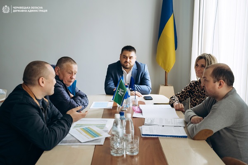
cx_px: 124
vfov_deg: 30.5
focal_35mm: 44
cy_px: 82
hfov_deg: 44.5
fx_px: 303
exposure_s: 1/200
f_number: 4
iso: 1250
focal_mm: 44
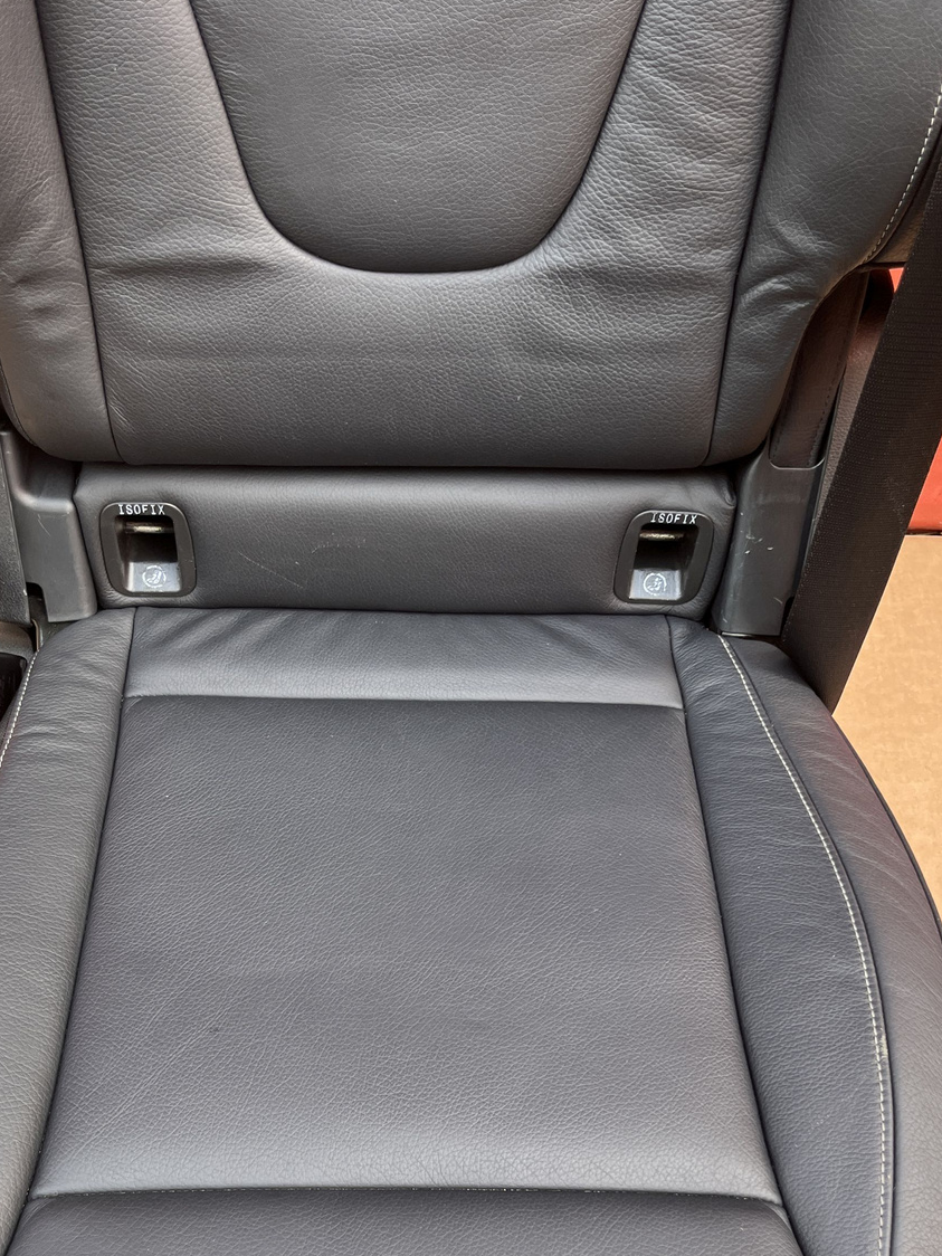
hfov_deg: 38.6
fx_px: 1343
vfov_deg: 49.0
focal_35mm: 37
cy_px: 872
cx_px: 408
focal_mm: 5.1
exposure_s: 1/122
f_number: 1.6
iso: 64
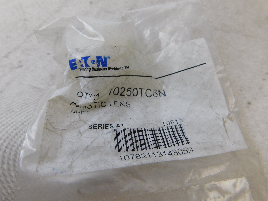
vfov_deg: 58.9
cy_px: 100
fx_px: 178
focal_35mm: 23
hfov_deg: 73.9
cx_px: 134
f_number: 3
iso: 125
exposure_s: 1/40
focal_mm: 4
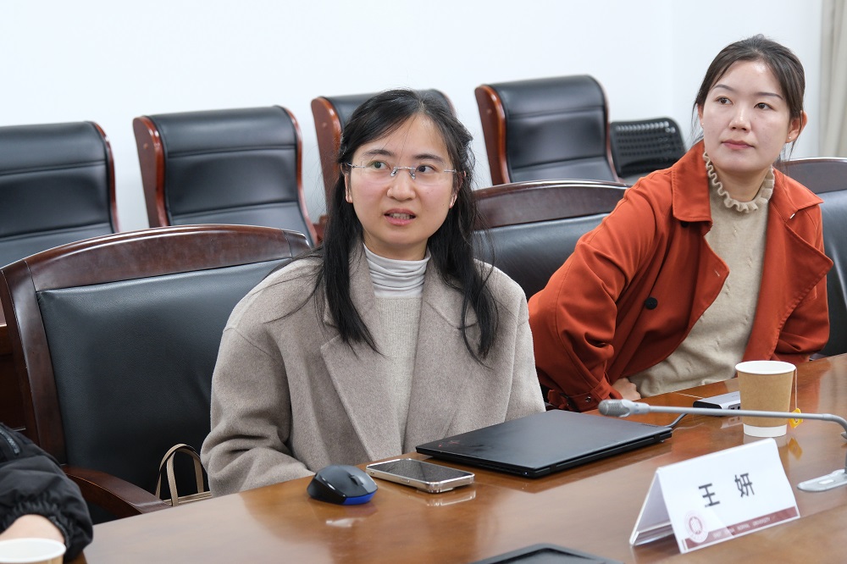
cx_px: 424
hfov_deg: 26.7
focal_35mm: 76
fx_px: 1787
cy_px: 282
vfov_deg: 17.9
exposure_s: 1/75
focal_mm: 50.5
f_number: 4
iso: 1000
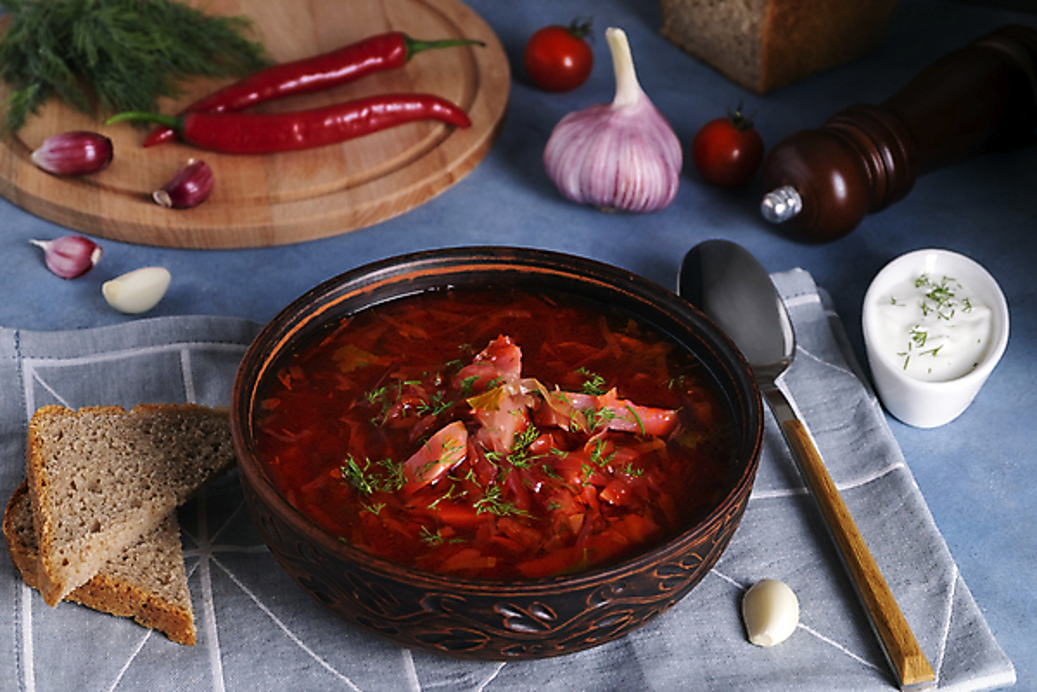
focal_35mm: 63
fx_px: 1815
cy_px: 346
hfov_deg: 31.9
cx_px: 518
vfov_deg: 21.6
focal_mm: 41.8
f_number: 5.6
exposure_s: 1/60
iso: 200
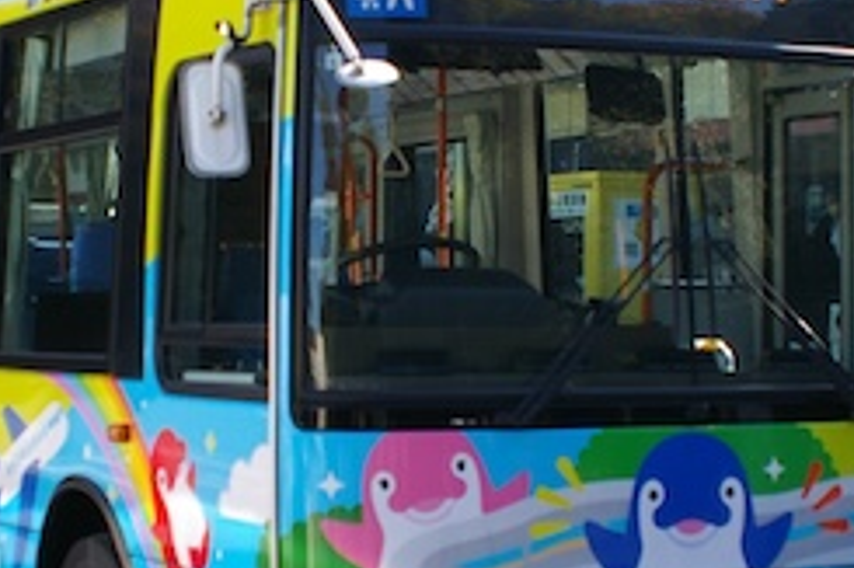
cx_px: 369
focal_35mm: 103
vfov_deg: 13.3
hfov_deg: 19.8
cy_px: 343
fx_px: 2442
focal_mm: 28
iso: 400
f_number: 4
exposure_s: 1/1000
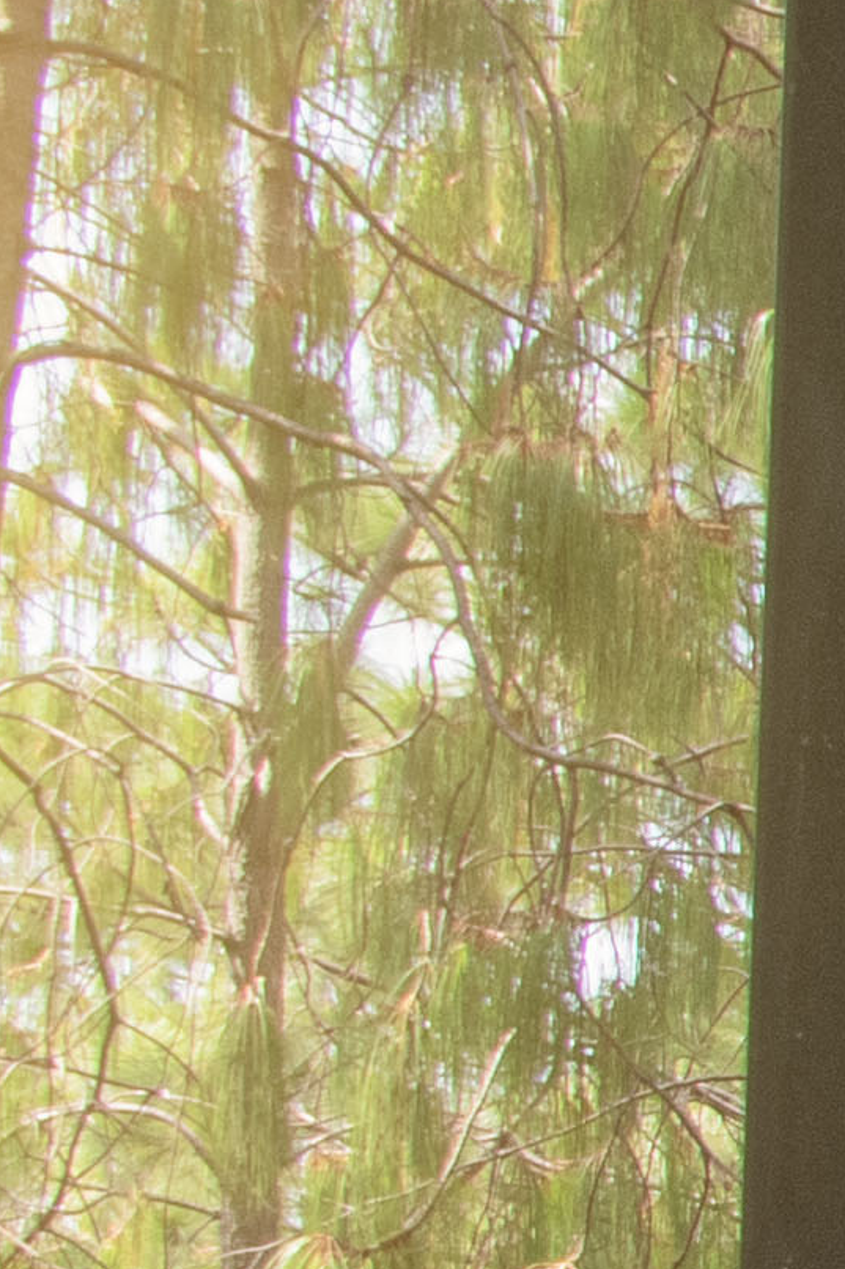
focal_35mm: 254
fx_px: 8946
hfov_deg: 4.7
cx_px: 3959
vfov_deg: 8.0
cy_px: 1568
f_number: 10
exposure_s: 1/125
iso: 1000
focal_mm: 34
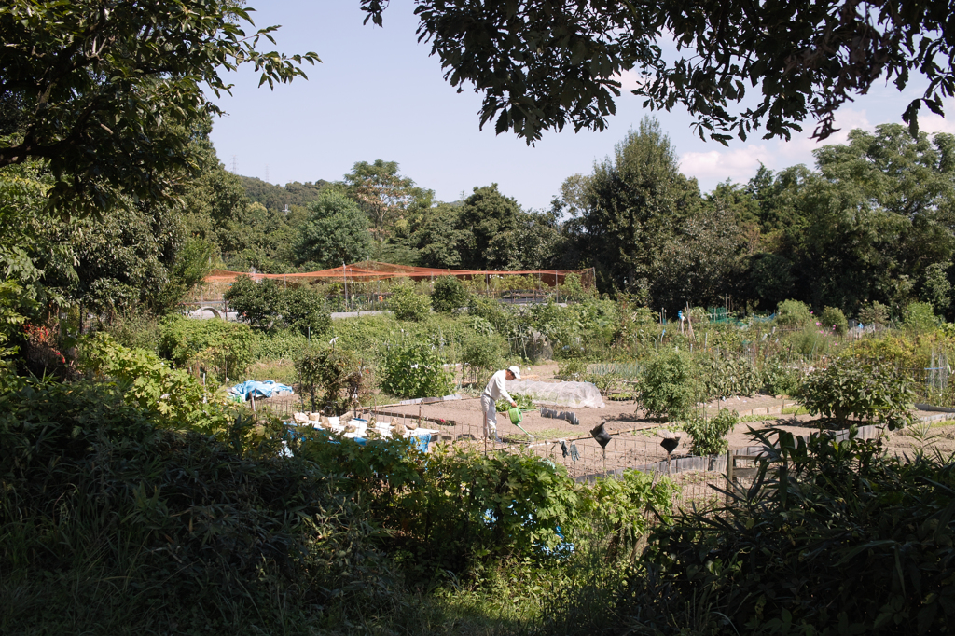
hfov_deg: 47.4
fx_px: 1087
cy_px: 318
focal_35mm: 41
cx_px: 478
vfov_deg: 32.6
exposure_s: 1/320
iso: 100
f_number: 4.5
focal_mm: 24.2
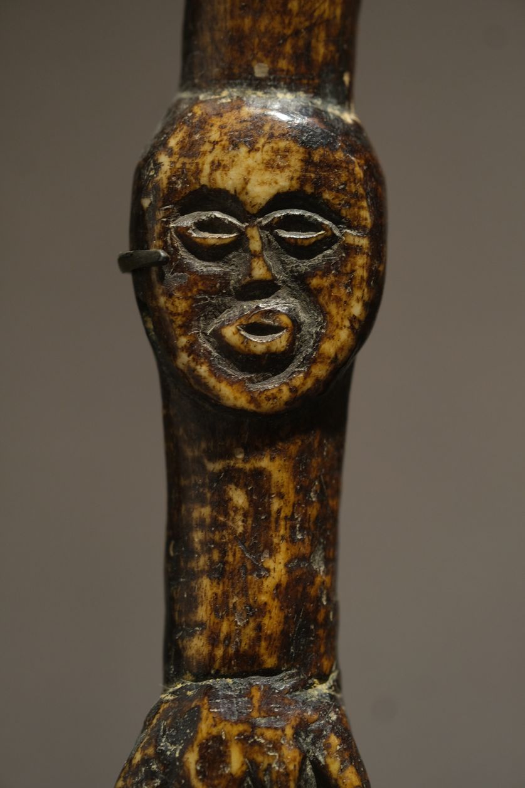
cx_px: 262
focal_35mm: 90
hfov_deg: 15.2
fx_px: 1969
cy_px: 394
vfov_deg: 22.6
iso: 800
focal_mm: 60
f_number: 4
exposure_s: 1/30
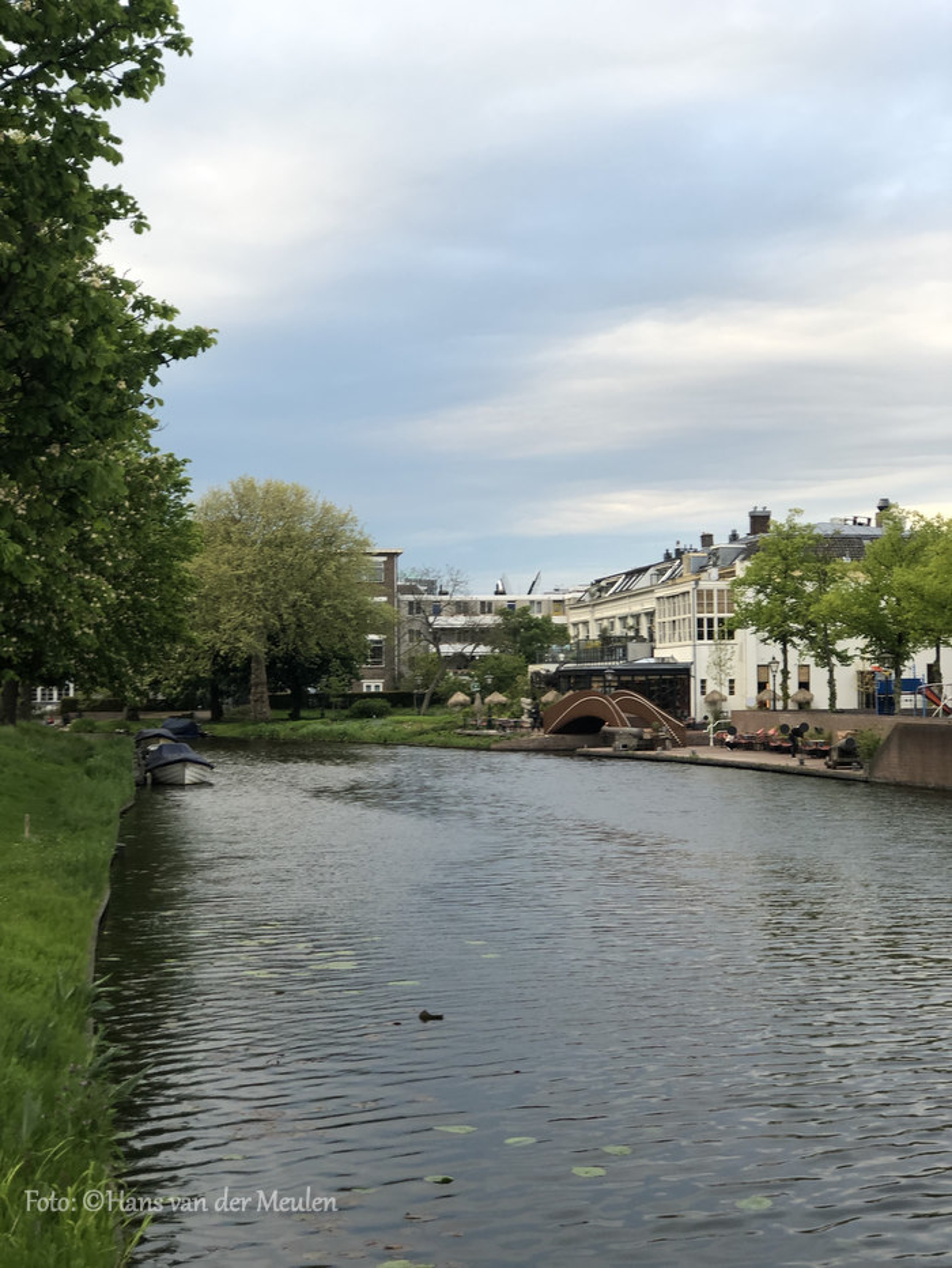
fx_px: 2088
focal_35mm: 57
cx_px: 476
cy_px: 634
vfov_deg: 33.8
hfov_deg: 25.7
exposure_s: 1/120
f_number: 2.8
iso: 50
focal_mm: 6.6
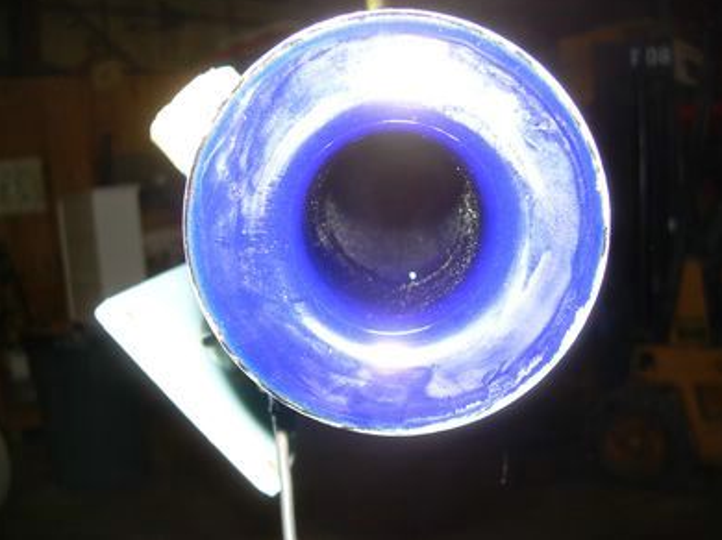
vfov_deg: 36.8
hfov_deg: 47.9
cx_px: 363
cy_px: 264
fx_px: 813
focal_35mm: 39
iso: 50
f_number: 2.8
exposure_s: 1/60
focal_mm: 6.3
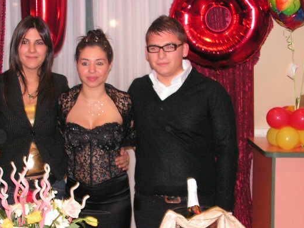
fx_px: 544
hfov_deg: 31.1
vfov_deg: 23.6
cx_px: 121
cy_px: 130
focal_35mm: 62
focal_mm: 8.4
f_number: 3.2
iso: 200
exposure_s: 1/40
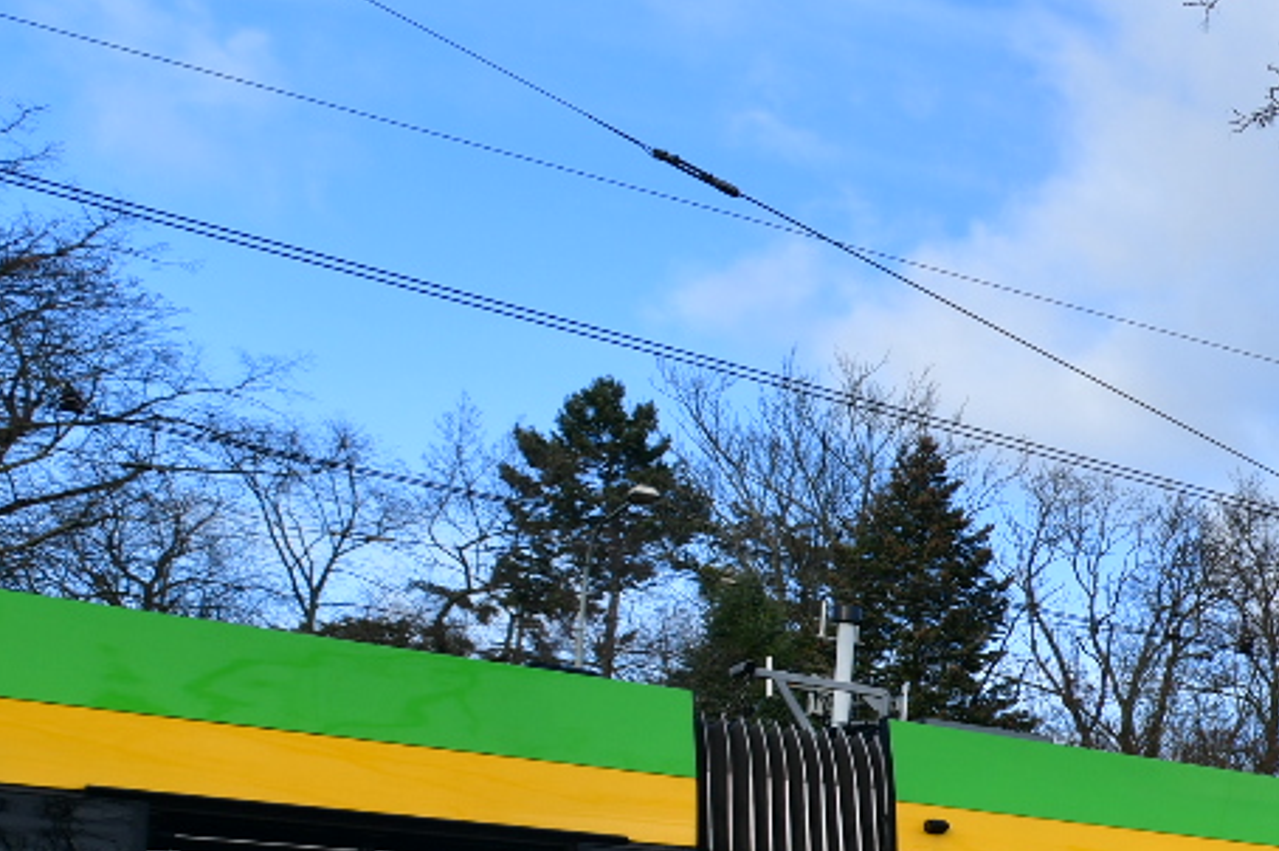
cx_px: 2231
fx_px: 1775
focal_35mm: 50
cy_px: 1014
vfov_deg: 24.5
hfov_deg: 23.3
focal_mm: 14
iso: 100
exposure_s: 1/640
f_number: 4.5
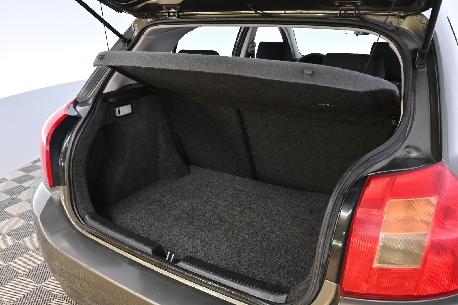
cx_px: 229
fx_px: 372
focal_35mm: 29
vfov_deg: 44.6
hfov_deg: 63.2
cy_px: 152
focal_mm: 19.5
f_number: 3.8
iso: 900
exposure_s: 1/25
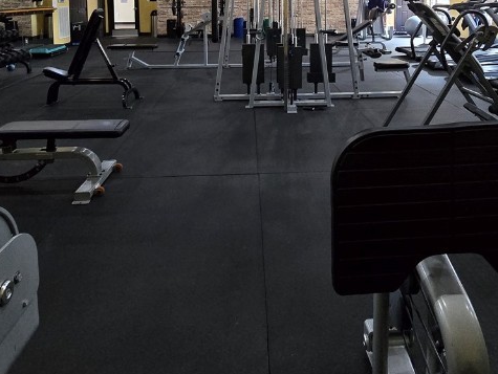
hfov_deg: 63.4
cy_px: 29
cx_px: 264
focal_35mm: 28
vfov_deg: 44.7
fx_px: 403
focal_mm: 2.2
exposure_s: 1/60
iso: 1000
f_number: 2.2
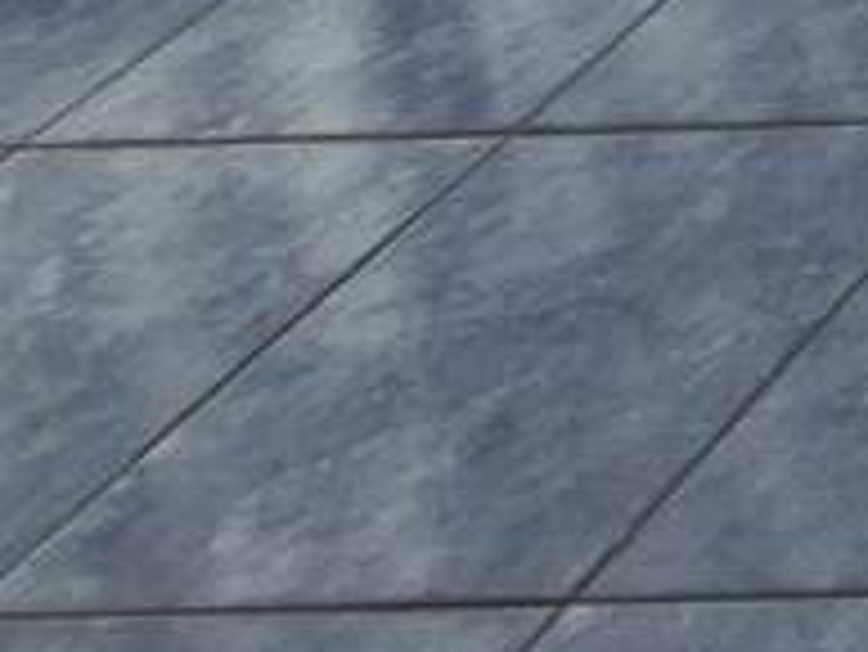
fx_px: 2434
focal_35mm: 97
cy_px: -1430
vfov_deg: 10.1
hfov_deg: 10.4
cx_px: 2842
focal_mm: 1.74
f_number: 2.2
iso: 50
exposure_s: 1/458
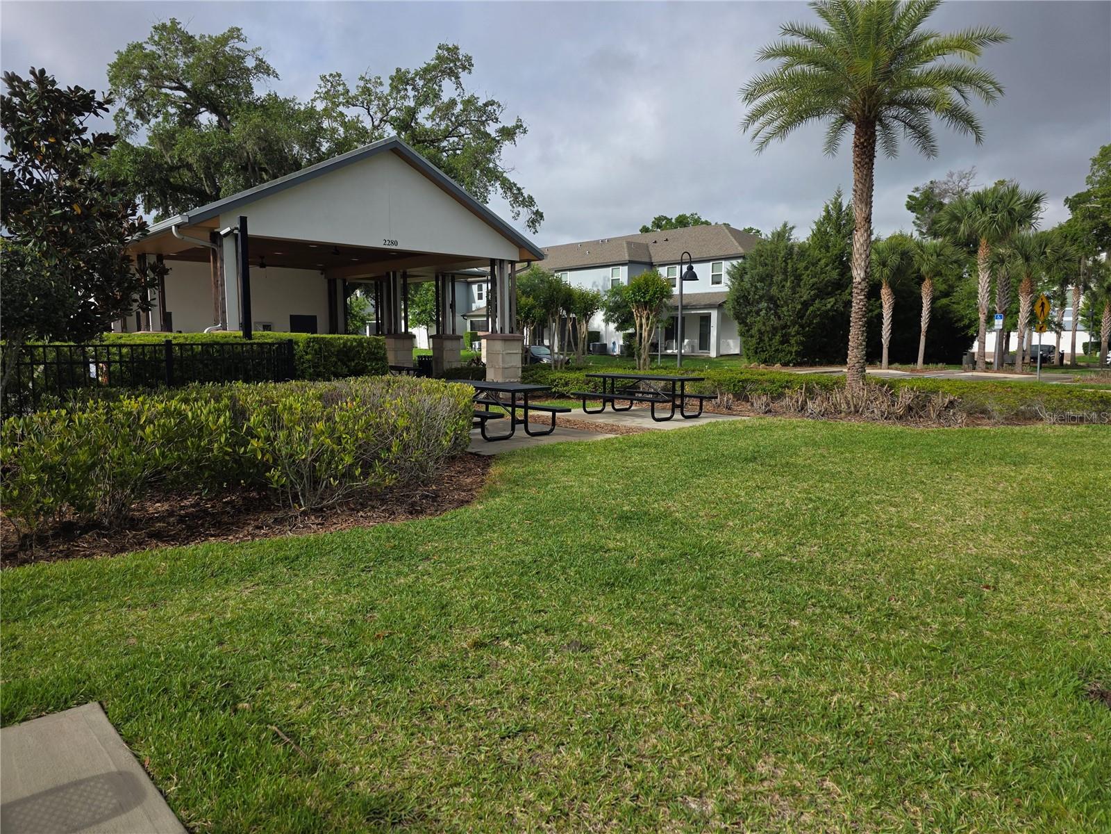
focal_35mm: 23
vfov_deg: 58.9
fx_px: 738
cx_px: 556
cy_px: 417
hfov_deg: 73.9
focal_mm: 6.3
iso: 80
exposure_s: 1/5608
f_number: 1.7
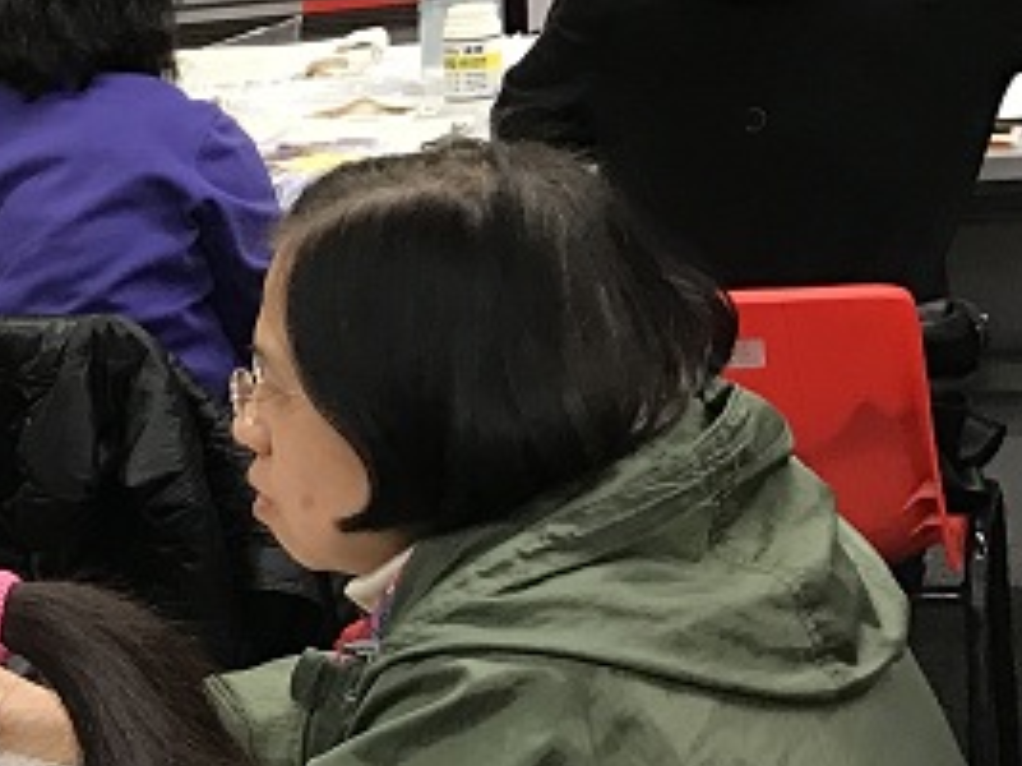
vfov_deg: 13.8
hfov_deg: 16.4
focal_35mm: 105
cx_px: -678
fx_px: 3099
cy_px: 869
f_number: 1.8
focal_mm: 3.99
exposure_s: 1/20
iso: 40
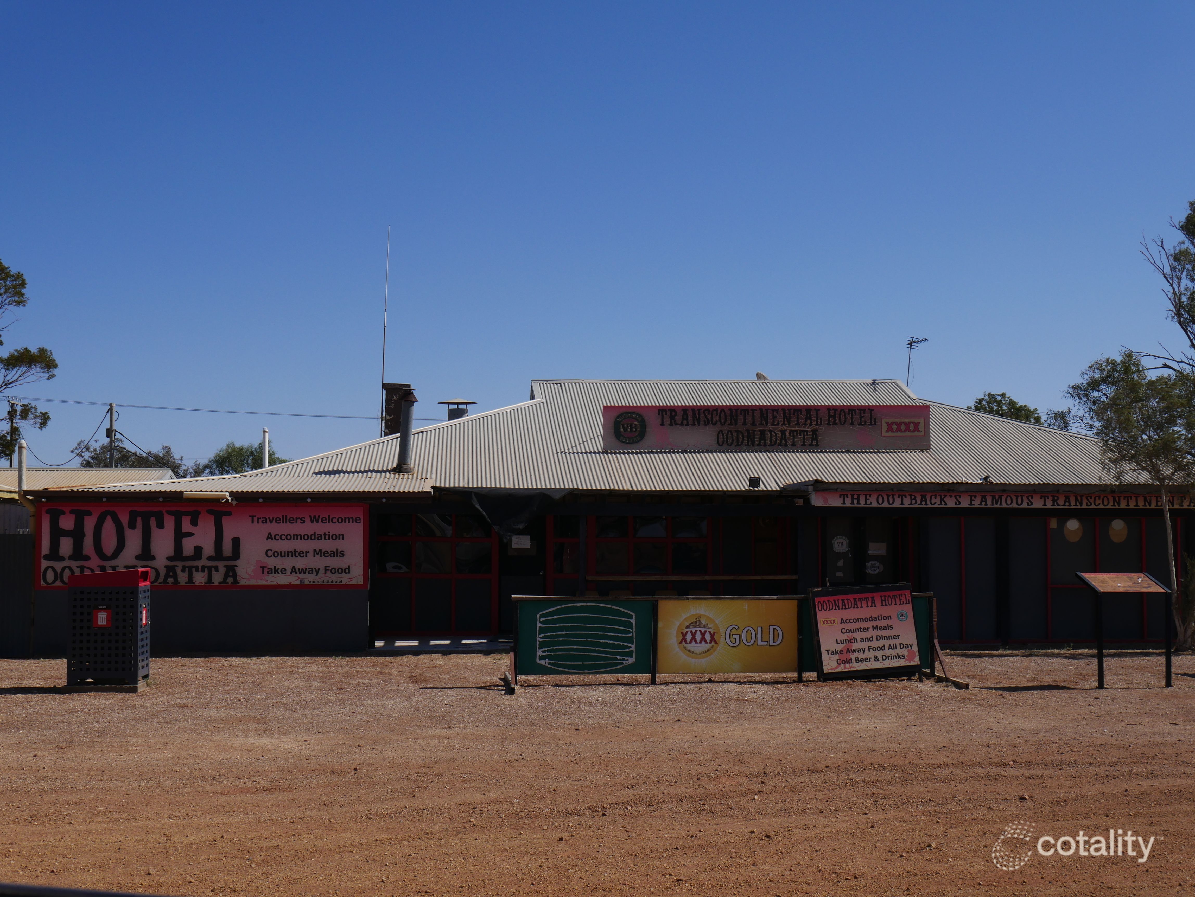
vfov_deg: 31.5
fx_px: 1589
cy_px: 448
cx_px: 598
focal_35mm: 46
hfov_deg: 41.2
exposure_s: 1/500
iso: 200
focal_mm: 23
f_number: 11
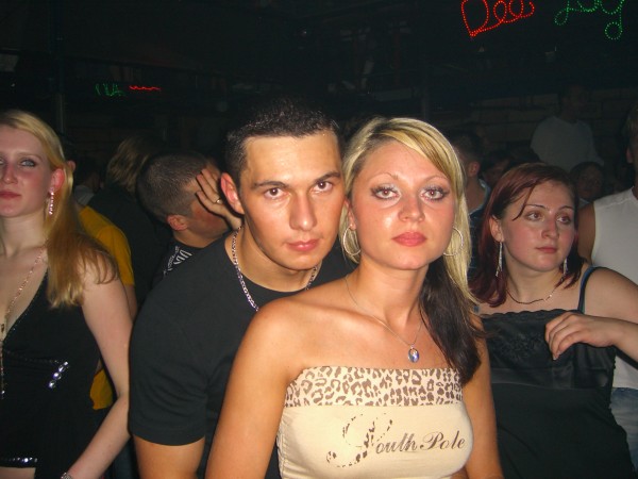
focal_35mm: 38
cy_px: 240
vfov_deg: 37.7
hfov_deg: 49.0
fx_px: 700
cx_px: 319
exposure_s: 1/60
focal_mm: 7.9
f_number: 2.8
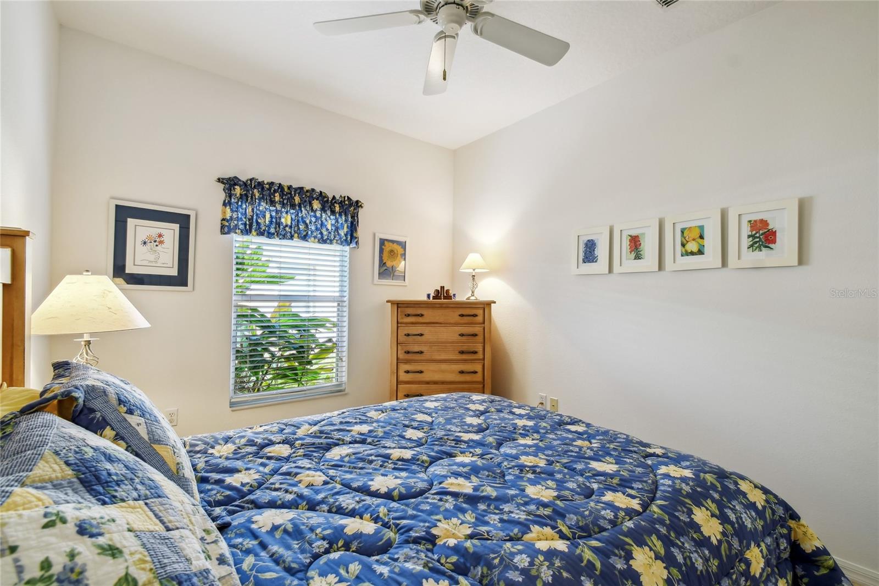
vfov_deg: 77.3
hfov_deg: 100.4
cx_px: 440
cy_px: 293
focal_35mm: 15
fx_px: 366
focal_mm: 10
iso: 100
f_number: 7.1
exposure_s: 1/10
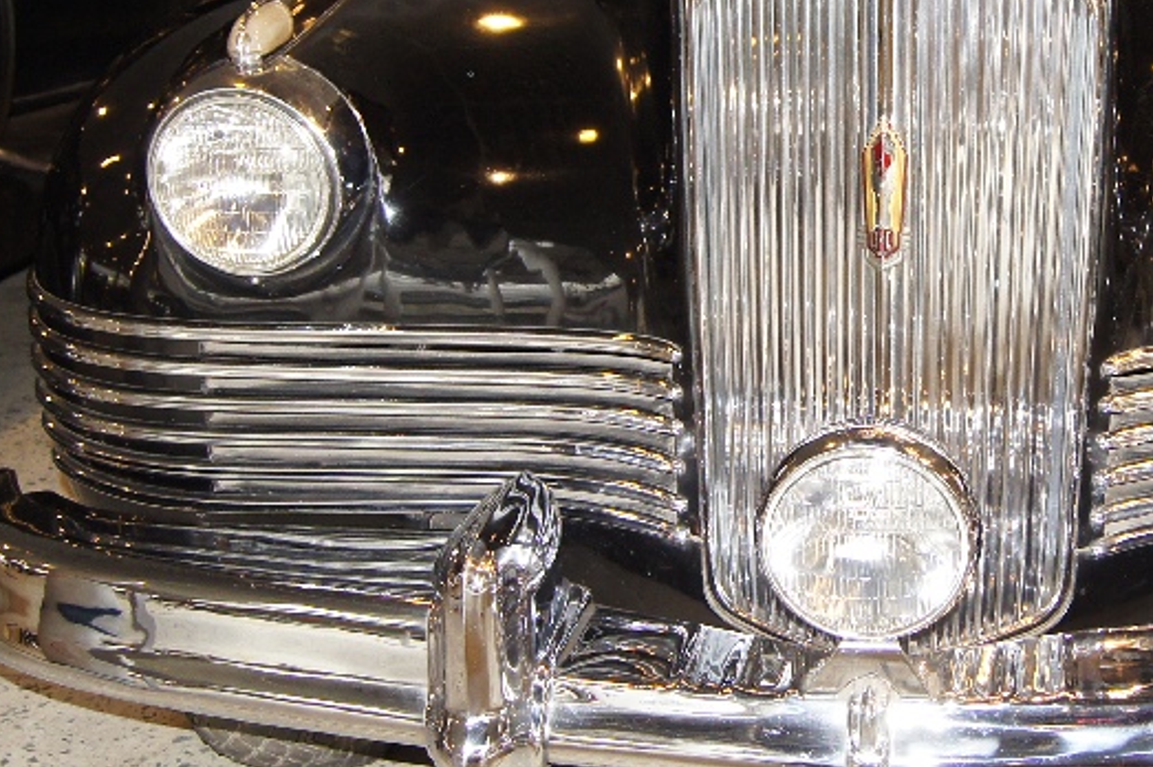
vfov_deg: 21.8
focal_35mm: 62
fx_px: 1984
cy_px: 231
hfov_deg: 31.7
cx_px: 902
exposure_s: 1/40
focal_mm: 18
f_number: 3.5
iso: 400
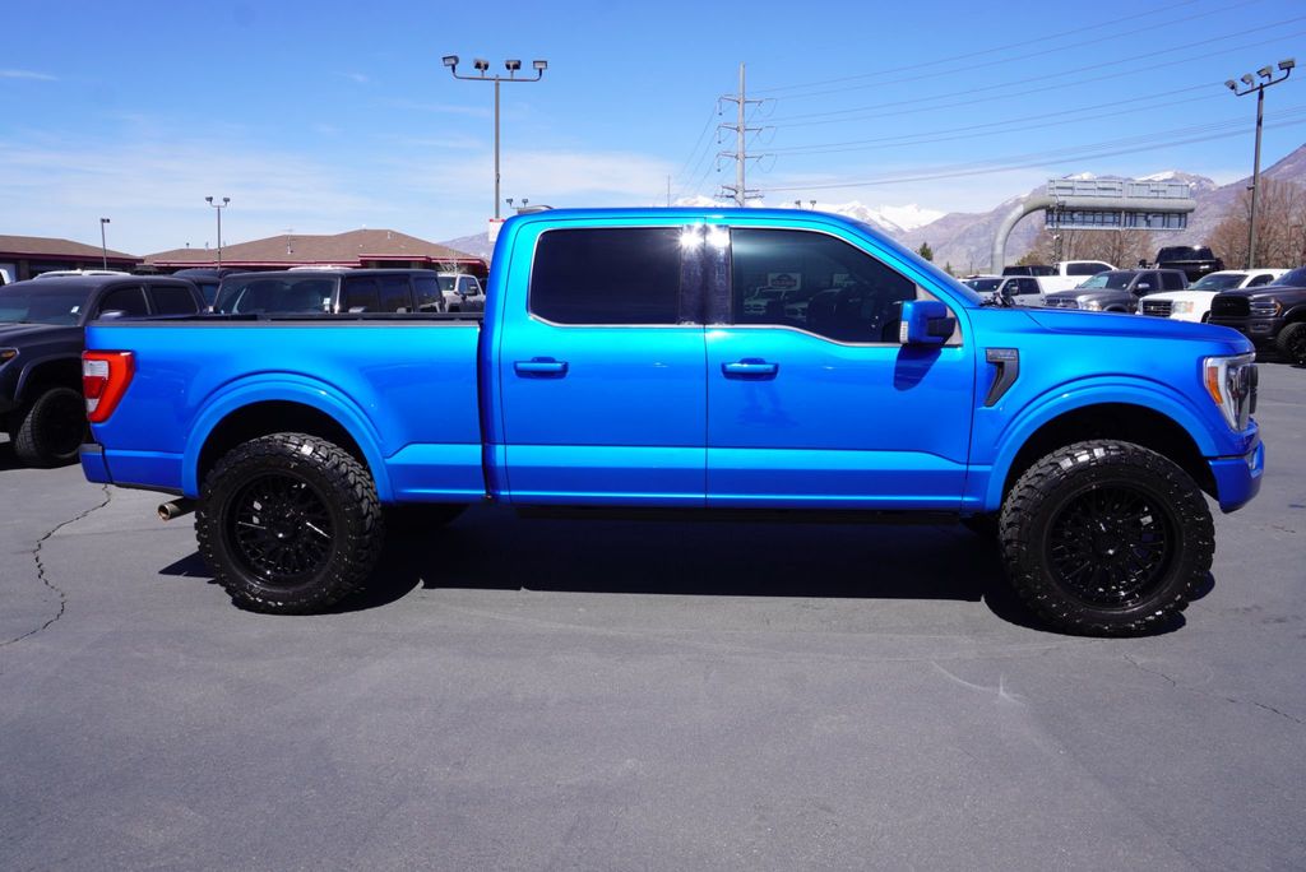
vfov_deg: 45.7
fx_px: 1034
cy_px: 436
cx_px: 653
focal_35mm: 28
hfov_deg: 64.5
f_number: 10
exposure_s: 1/160
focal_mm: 19
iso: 100
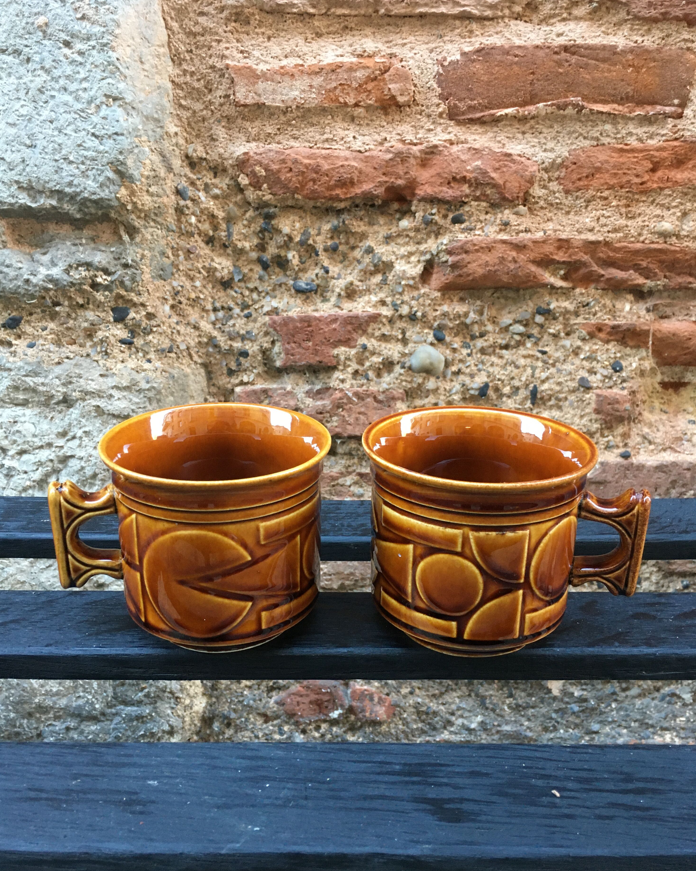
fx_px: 798
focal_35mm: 31
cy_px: 469
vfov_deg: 57.1
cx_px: 339
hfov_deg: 47.1
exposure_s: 1/33
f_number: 2.2
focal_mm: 4.15
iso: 160
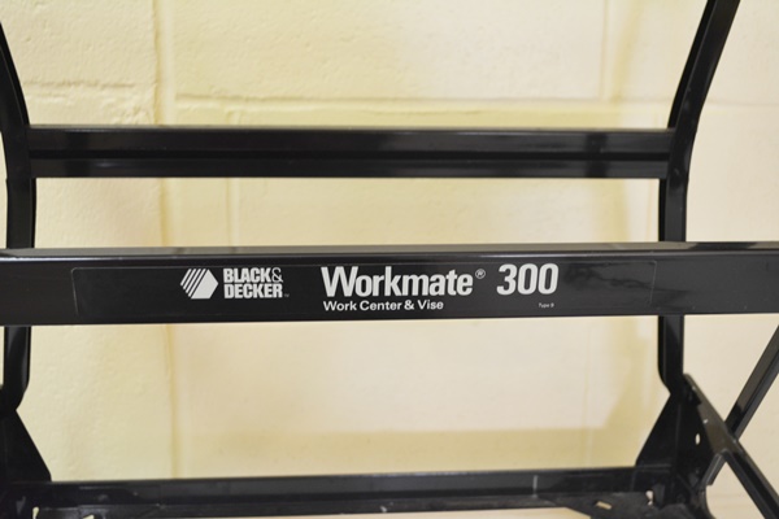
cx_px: 390
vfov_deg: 29.9
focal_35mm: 45
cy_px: 260
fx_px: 974
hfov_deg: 43.6
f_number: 4.5
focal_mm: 30
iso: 900
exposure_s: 1/30
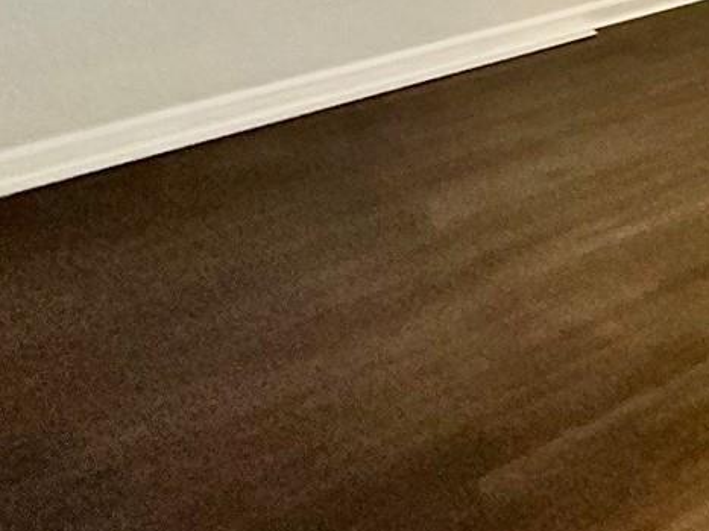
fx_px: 983
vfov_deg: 25.8
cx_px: 1105
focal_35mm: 48
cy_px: -162
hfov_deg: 26.4
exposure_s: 1/60
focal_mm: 2.22
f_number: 2.2
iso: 1000
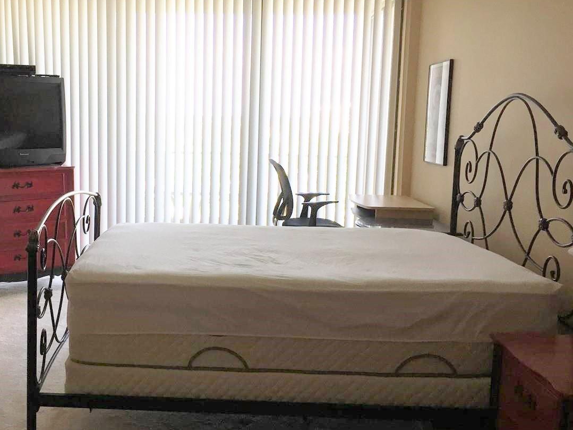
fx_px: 712
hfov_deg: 43.2
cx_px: 191
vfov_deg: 33.6
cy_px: 219
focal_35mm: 43
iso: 32
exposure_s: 1/40
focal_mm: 4.15
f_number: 2.2
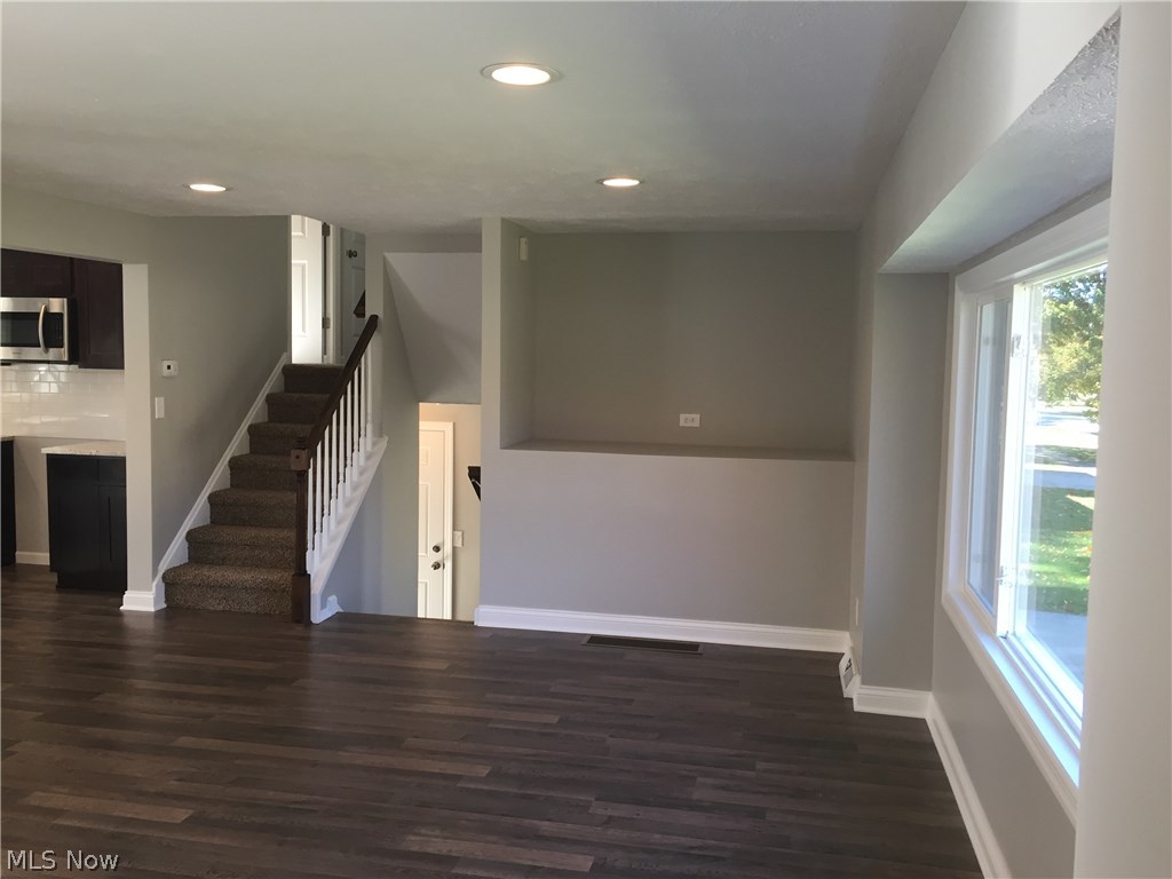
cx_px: 586
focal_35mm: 29
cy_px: 440
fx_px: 982
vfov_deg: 48.2
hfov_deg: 61.7
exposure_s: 1/40
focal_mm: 4.15
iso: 32
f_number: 2.2
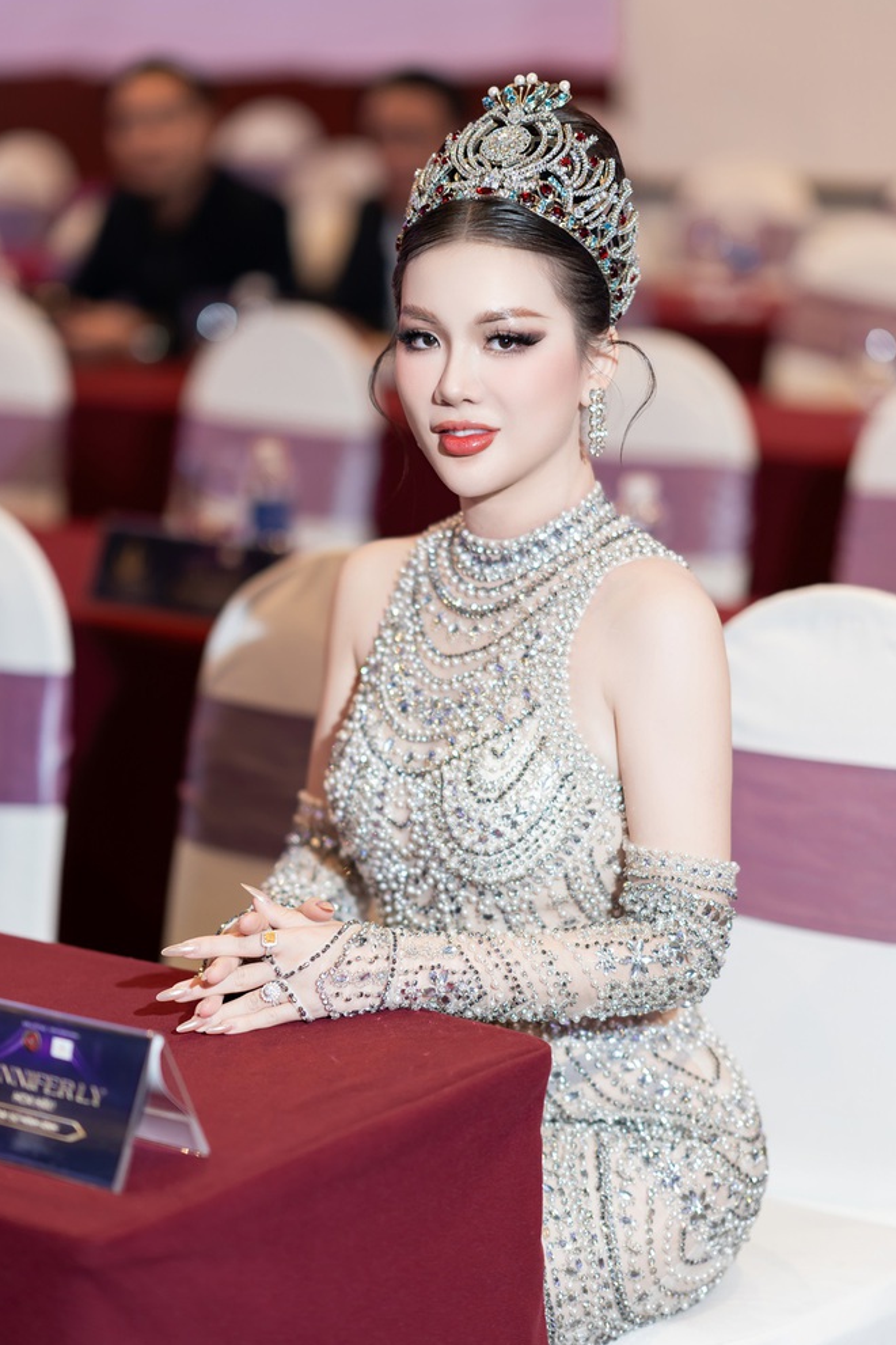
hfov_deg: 14.6
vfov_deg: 21.7
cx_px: 425
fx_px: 3509
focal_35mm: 94
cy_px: 681
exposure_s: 1/200
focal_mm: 85
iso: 160
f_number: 1.4
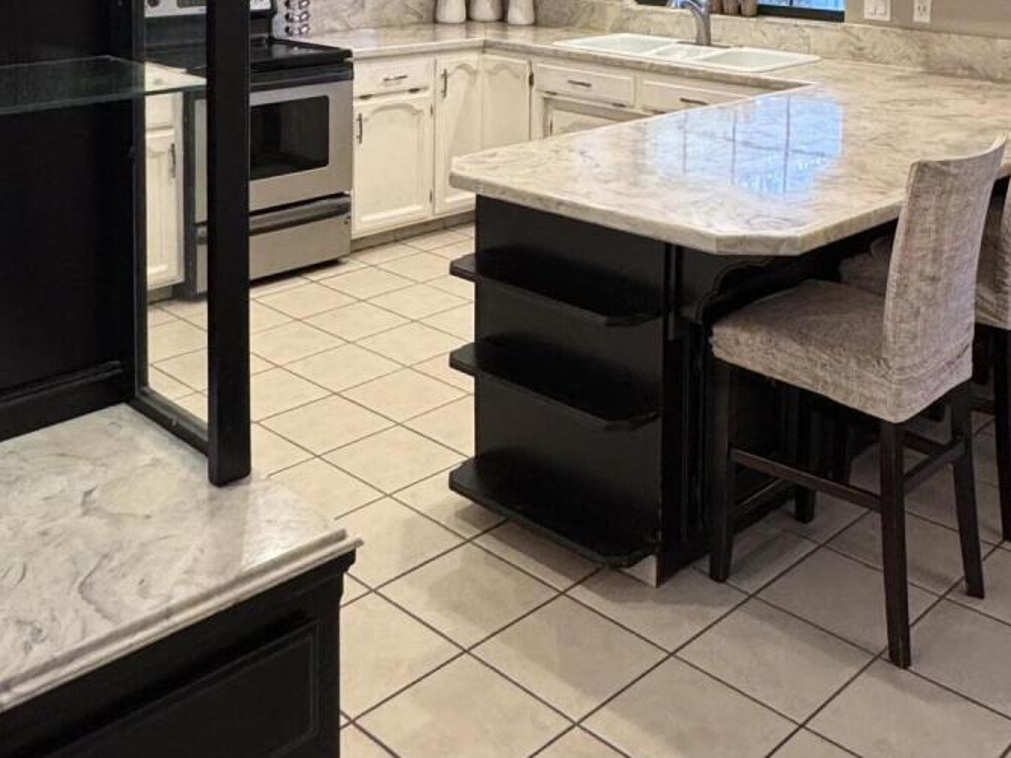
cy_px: -18
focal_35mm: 42
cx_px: 480
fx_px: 1226
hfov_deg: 44.8
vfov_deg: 31.5
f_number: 2.2
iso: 320
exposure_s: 1/120
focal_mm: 2.22
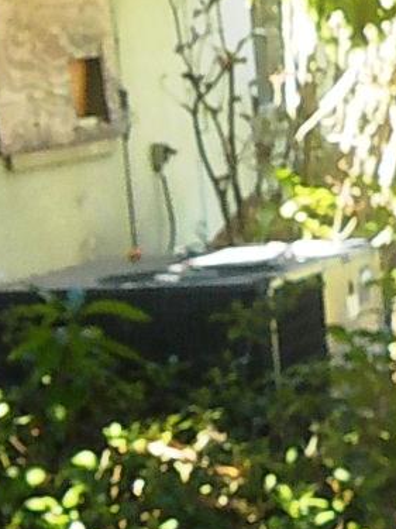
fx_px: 1954
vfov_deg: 15.4
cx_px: -468
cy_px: 220
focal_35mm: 128
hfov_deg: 10.4
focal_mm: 4.1
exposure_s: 1/100
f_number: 3.3
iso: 125
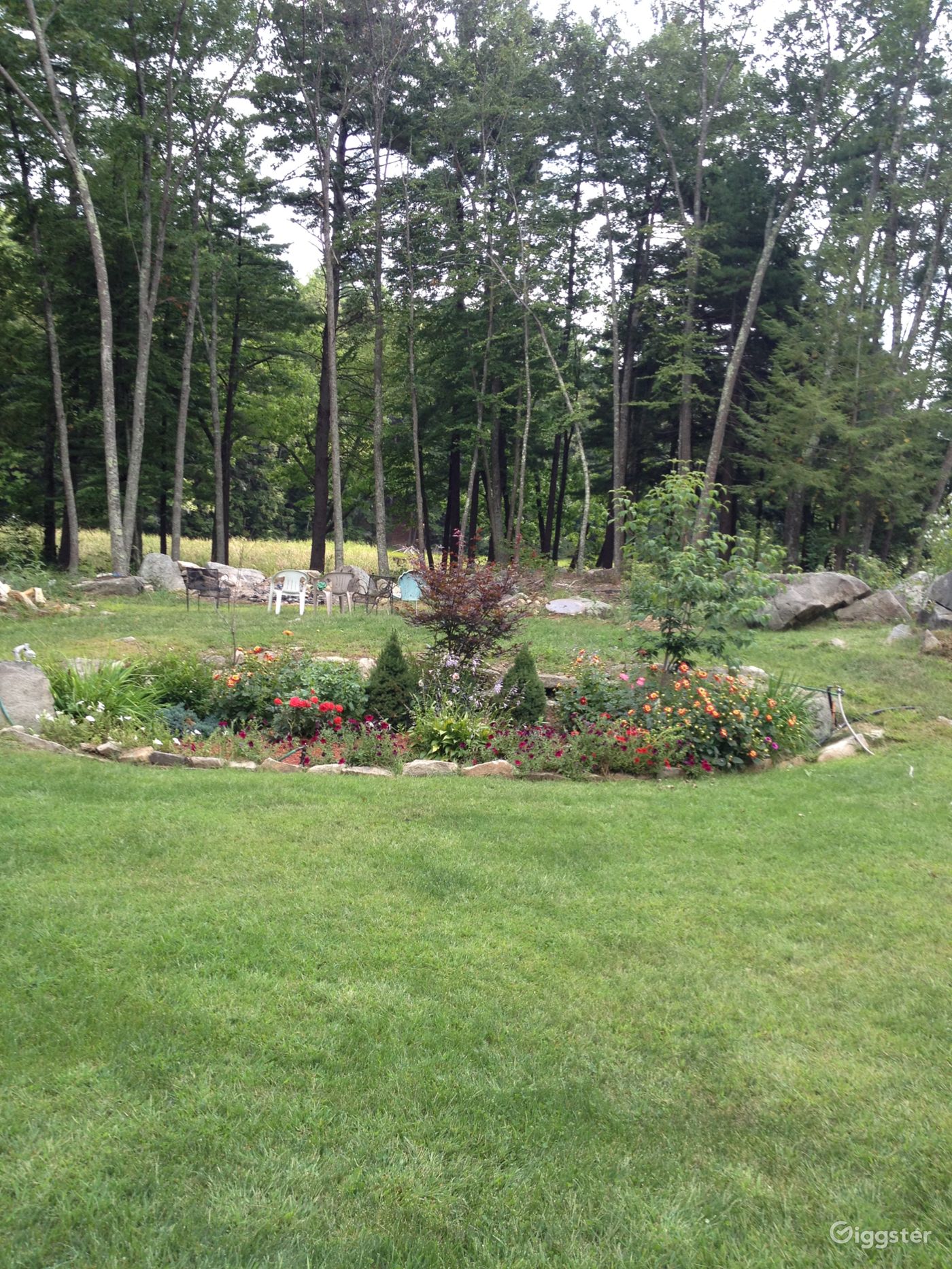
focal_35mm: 35
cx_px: 476
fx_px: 1283
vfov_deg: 52.6
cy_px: 634
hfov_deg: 40.7
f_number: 2.4
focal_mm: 4.28
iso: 50
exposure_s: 1/273
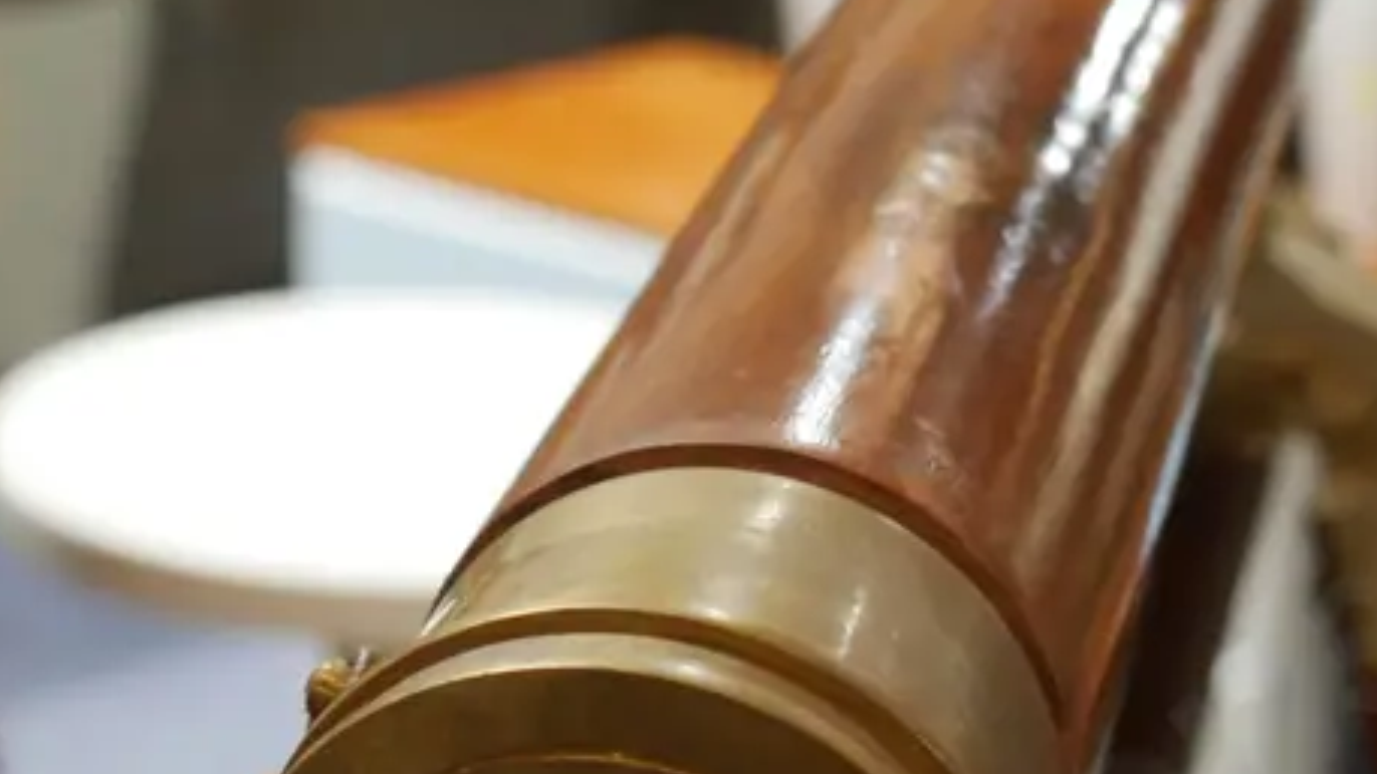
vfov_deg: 9.7
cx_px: 768
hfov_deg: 17.6
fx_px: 4454
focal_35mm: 122
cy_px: 1092
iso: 1000
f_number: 5.3
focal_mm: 25
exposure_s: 1/60
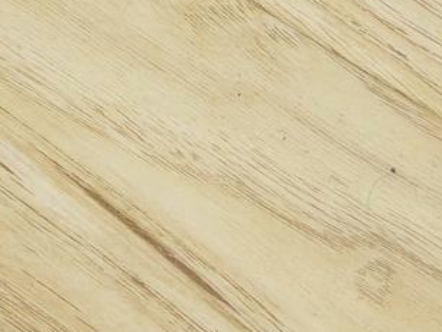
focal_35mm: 209
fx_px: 2671
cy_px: -345
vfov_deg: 6.9
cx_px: -382
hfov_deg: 9.0
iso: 1600
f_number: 4.5
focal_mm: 25
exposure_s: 1/50
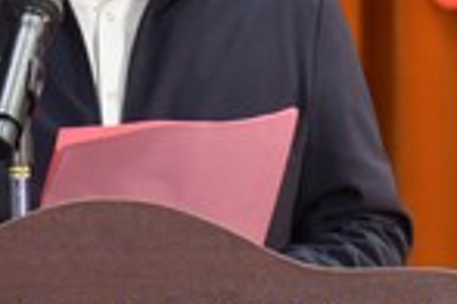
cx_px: 127
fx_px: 3618
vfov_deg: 4.8
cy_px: -127
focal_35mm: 285
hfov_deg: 7.2
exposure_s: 1/200
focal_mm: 70
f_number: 2.8
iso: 560
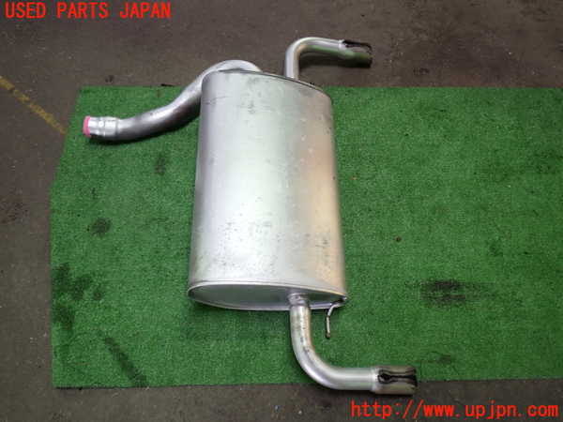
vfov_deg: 46.8
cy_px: 211
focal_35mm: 30
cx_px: 282
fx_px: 488
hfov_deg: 60.0
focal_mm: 5.4
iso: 200
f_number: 2.3
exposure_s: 1/50
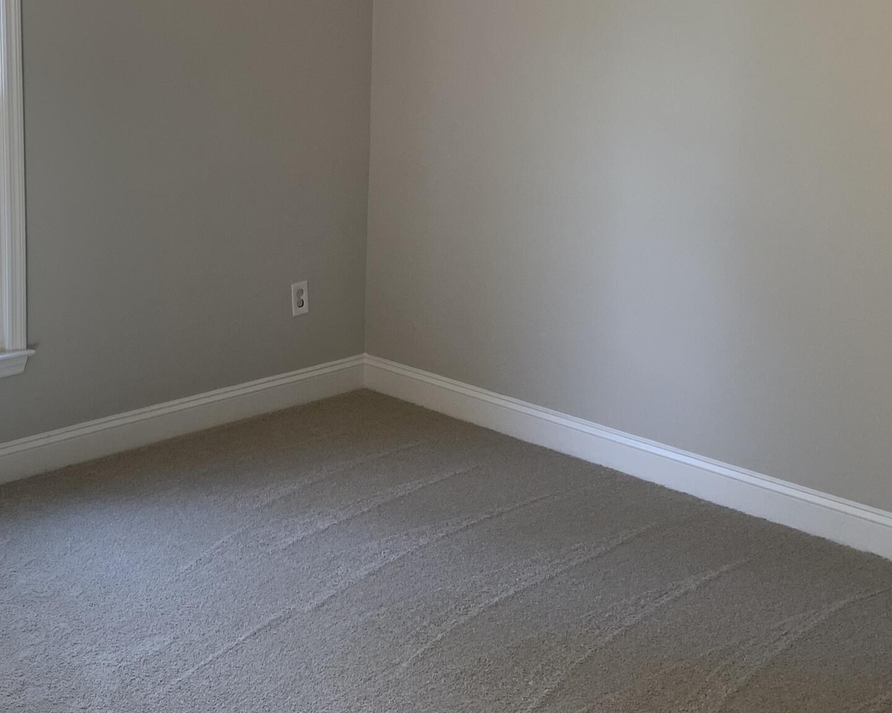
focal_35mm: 53
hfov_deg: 34.6
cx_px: 220
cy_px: 182
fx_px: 1399
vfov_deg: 28.2
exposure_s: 1/121
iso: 50
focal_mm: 4.25
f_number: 1.8
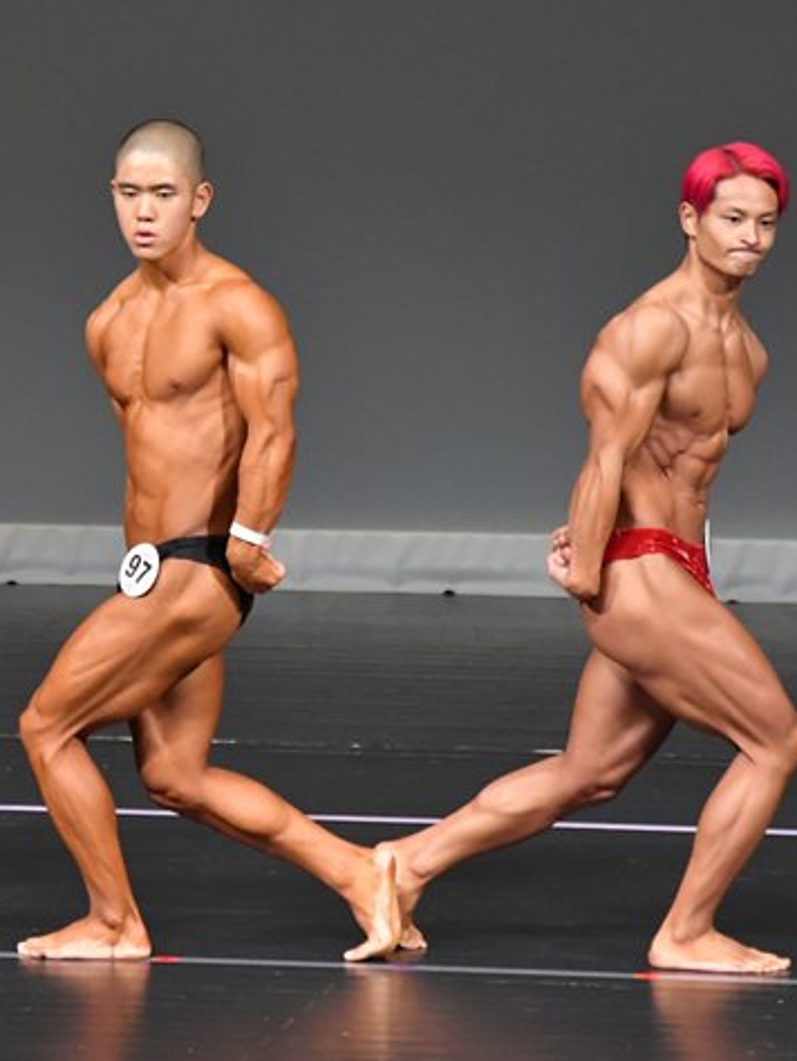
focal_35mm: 542
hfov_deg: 2.7
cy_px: 542
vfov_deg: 3.7
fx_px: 16624
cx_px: 140
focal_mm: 230
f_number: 5.6
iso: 5000
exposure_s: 1/400
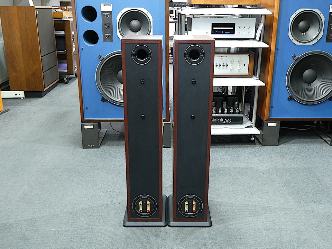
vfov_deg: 40.7
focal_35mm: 35
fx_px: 336
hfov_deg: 52.6
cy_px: 124
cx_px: 166
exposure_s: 1/2.5
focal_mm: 6.3
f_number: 5.6
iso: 400
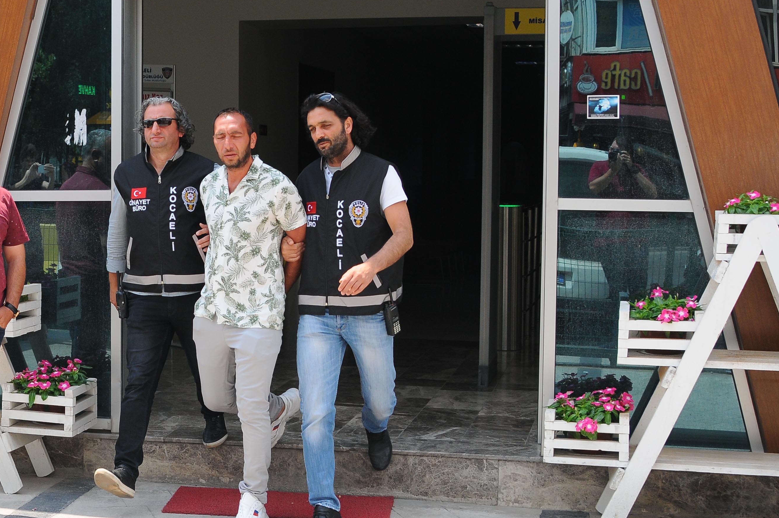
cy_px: 227
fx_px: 1470
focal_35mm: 68
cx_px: 154
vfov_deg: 20.0
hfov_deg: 29.0
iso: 320
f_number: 4.5
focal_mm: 28
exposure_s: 1/1000
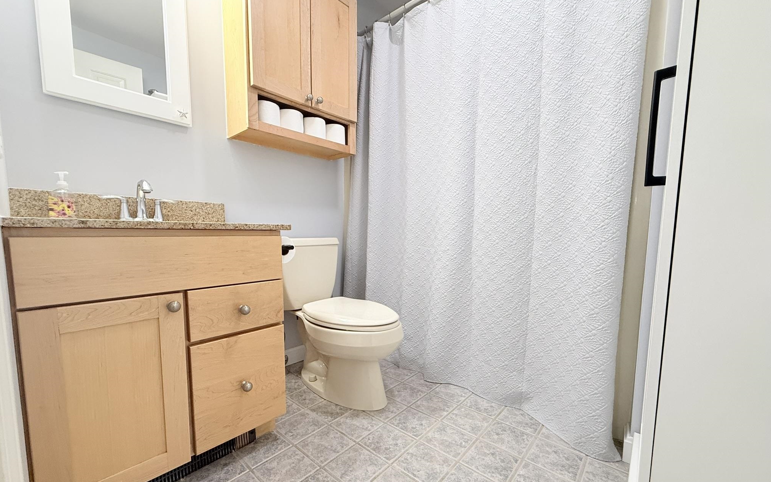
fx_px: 315
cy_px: 263
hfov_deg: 101.5
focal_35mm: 15
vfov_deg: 74.6
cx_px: 382
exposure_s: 1/120
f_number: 2.2
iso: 200
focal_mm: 2.22
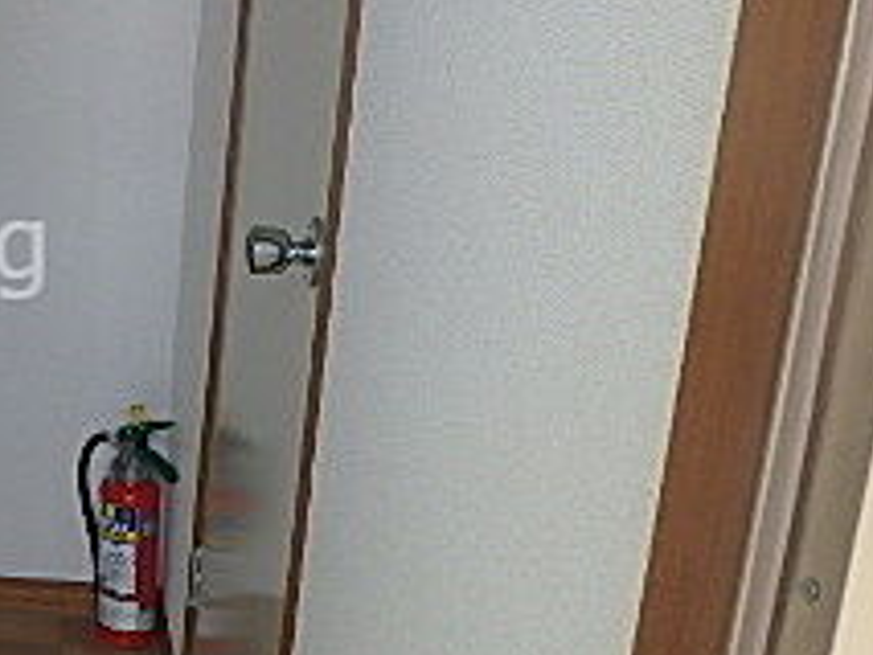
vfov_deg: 23.3
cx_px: -213
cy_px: 250
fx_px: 1590
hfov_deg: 26.7
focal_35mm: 63
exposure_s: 1/100
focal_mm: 3.7
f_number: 3.5
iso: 125
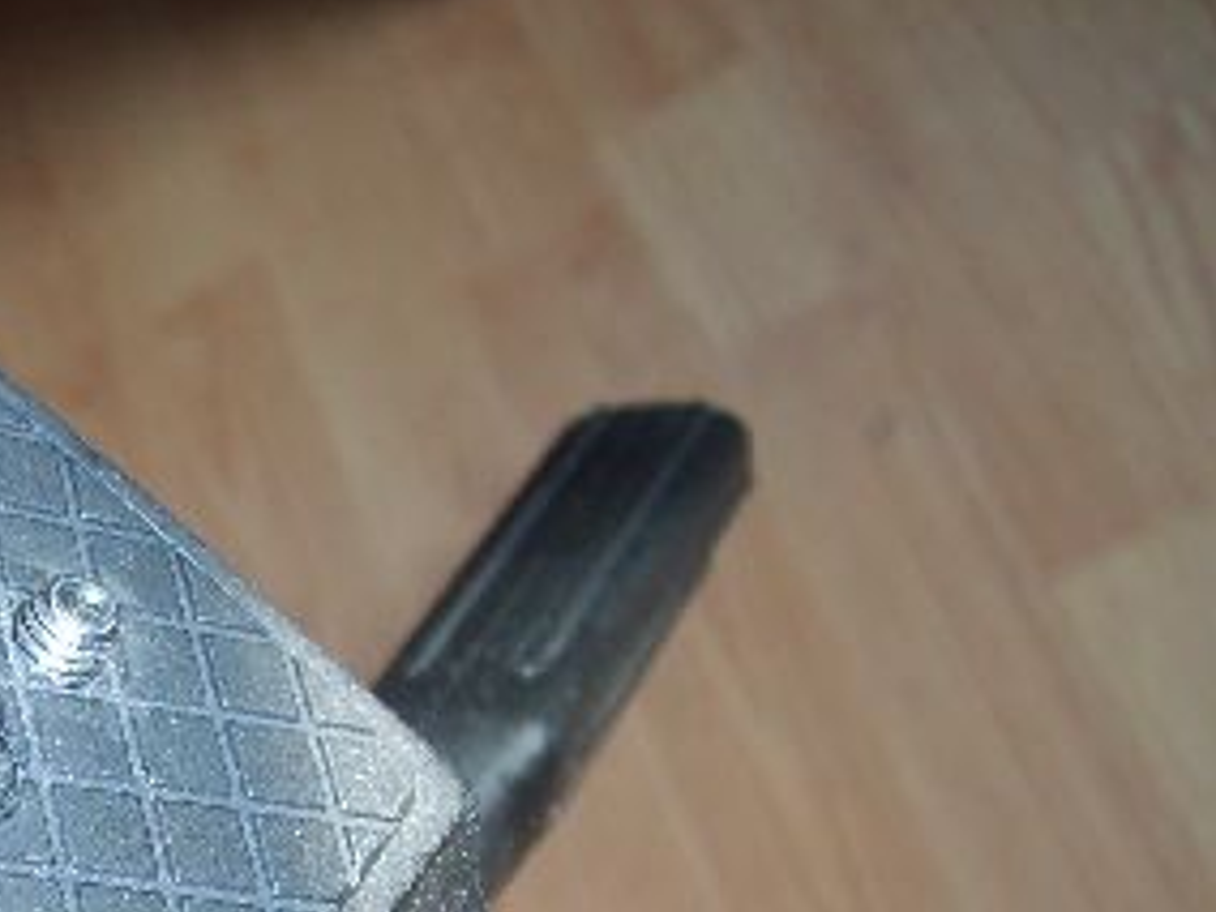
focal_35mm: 74
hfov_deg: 24.9
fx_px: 2599
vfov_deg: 19.5
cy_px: 852
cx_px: -51
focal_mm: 5.8
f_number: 2.8
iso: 100
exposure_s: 1/45
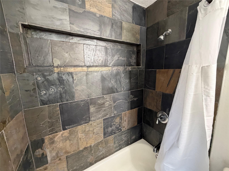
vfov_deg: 85.7
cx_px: 114
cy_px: 86
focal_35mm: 14
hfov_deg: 102.1
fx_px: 93
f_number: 2.2
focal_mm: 2.22
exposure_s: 1/60
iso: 400
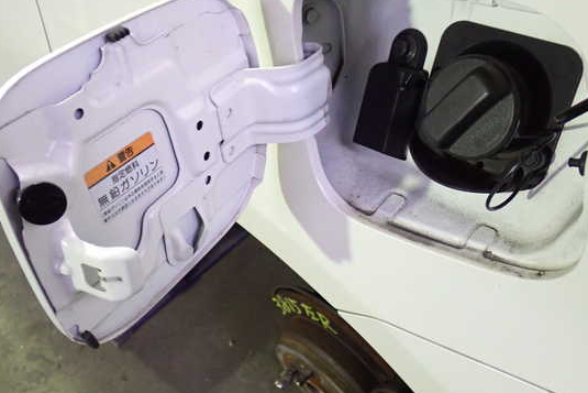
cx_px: 287
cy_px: 179
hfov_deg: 46.4
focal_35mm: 42
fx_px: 686
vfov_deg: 31.9
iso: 800
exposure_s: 1/40
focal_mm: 6.37
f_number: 2.5
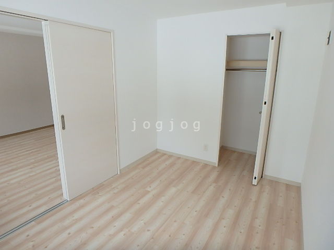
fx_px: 203
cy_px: 125
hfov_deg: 79.0
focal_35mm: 21
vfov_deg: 63.4
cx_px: 167
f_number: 3.5
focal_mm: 3.7
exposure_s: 1/60
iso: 125
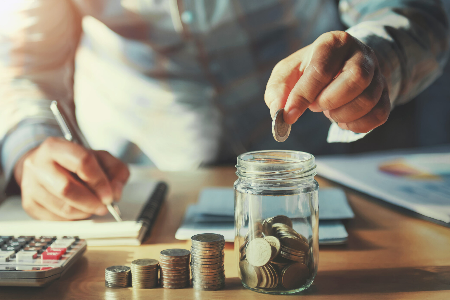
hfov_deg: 24.2
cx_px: 225
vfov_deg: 16.3
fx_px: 1050
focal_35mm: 84
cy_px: 150
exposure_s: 1/320
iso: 100
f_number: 2.8
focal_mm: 56
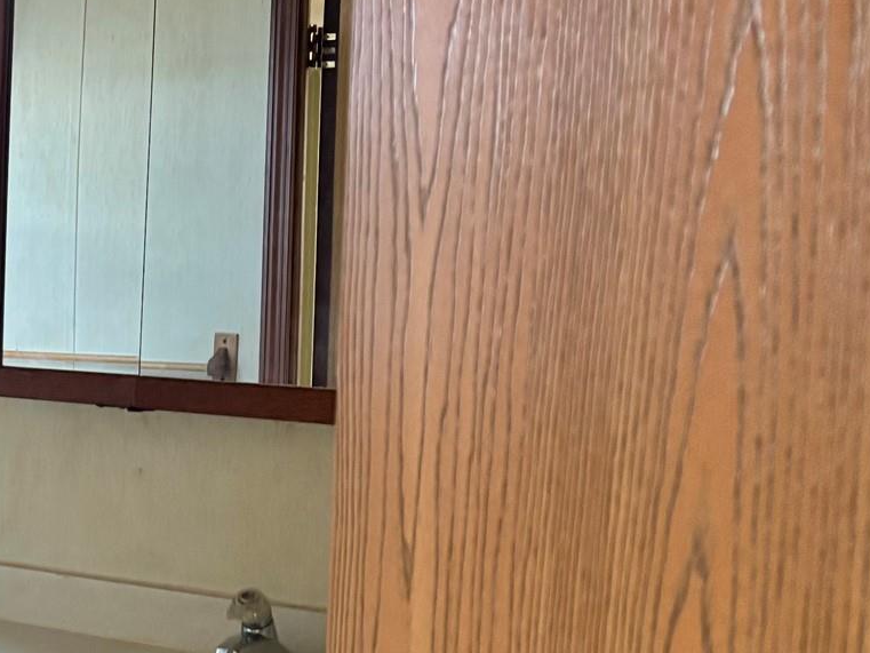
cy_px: 415
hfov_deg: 24.1
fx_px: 1760
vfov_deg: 21.0
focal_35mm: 70
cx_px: -287
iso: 500
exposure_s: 1/60
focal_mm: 5.96
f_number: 1.6
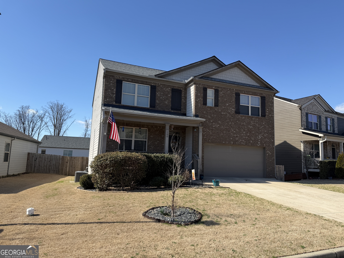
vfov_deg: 56.8
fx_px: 239
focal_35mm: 24
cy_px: 129
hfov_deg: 71.6
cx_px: 172
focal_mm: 6.76
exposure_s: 1/3584
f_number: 1.78
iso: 80
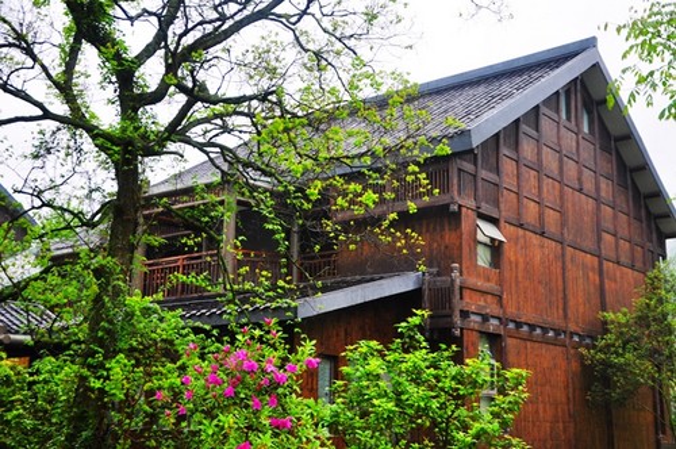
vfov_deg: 28.0
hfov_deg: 41.2
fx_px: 900
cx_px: 338
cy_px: 224
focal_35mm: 48
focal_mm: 32
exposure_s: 1/80
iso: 200
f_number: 4.5
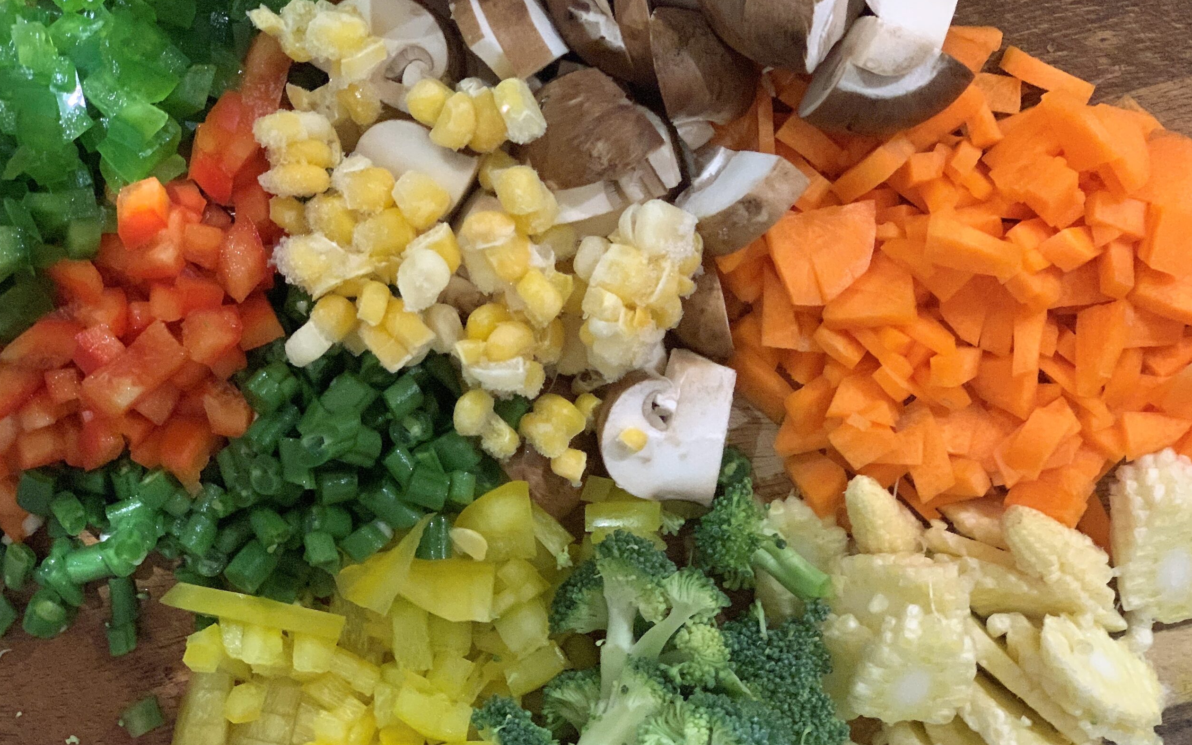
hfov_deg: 36.3
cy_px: 335
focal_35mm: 56
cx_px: 599
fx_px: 1819
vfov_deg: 23.1
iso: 640
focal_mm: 6
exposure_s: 1/25
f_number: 2.4
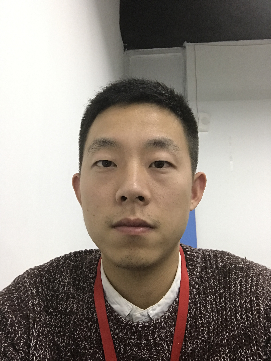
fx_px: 334
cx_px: 136
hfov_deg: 44.2
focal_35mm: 32
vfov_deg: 56.8
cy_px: 180
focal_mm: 2.87
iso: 200
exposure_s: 1/17
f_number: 2.2
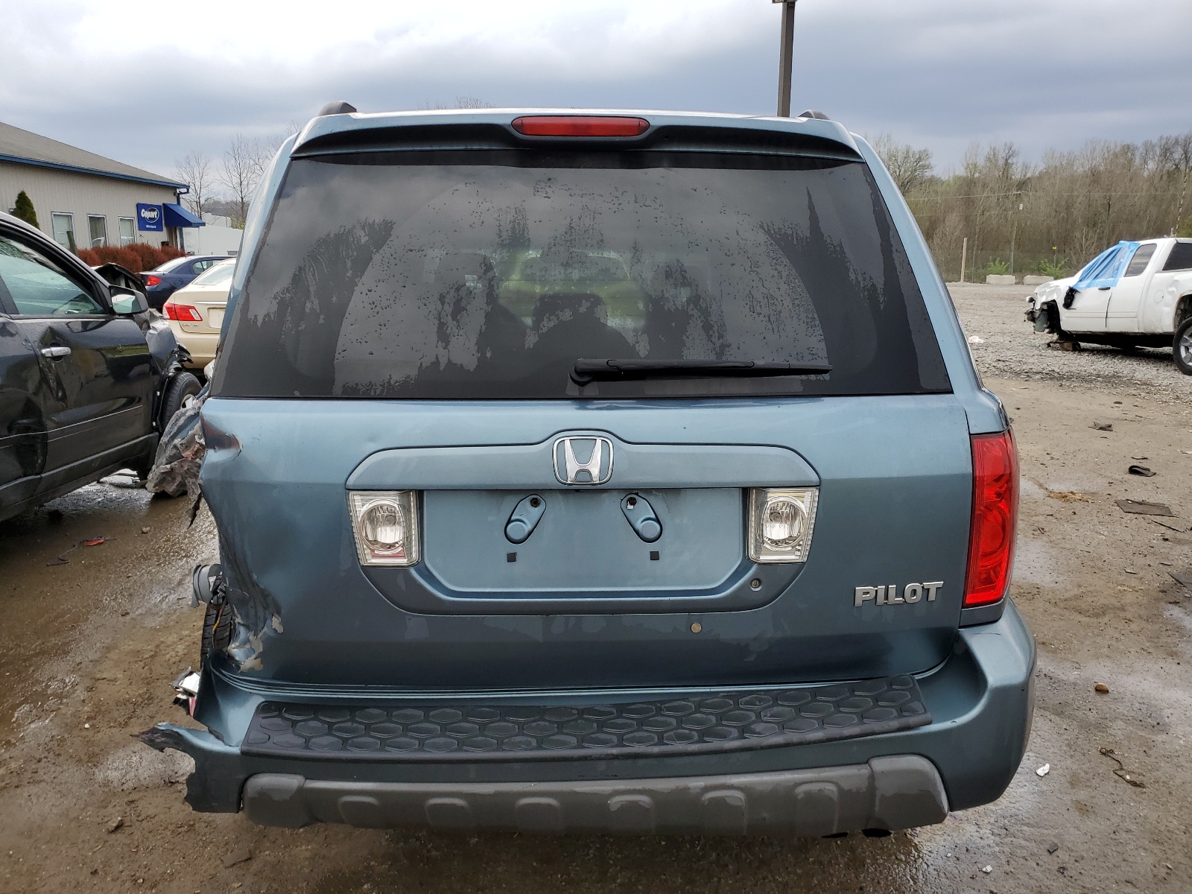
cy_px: 447
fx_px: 895
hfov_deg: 67.3
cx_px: 596
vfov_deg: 53.1
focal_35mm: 26
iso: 50
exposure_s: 1/1250
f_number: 1.5
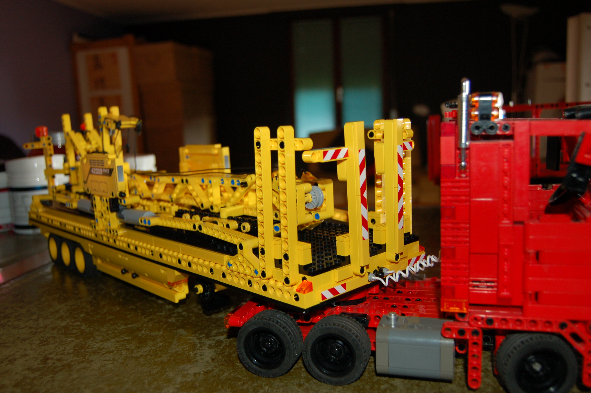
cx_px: 296
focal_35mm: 33
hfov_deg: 57.3
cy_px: 196
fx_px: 541
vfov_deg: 39.9
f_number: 3.8
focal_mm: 22
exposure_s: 1/60
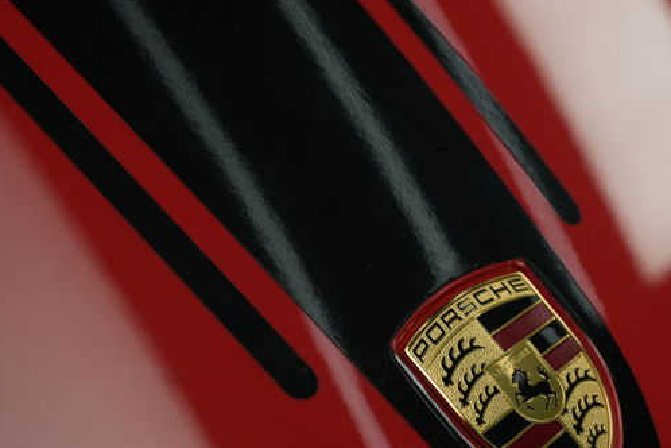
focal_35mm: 54
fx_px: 1006
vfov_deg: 25.0
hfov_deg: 36.2
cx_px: 490
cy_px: 282
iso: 800
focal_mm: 35
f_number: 4
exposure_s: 1/60
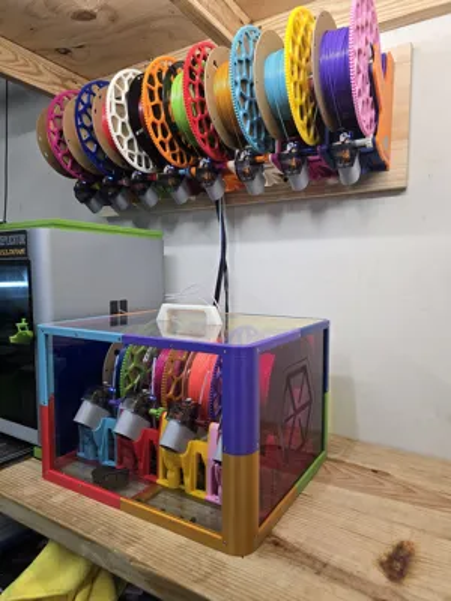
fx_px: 400
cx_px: 226
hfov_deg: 58.9
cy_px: 300
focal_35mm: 23
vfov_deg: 73.9
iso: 160
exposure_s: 1/120
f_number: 1.7
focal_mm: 6.3
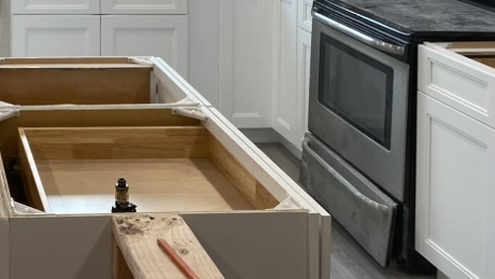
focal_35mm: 63
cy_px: -132
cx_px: -30
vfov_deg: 17.3
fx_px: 827
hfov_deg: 30.3
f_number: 1.8
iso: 50
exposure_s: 1/120
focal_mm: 4.25
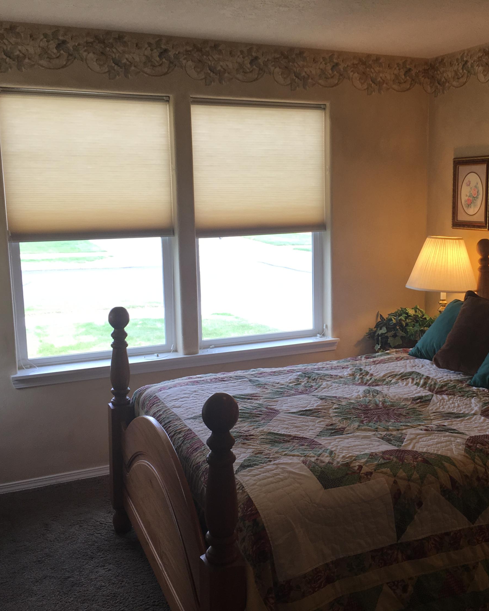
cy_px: 306
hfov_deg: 38.8
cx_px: 317
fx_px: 687
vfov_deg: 47.9
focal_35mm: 38
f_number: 2.2
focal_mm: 4.15
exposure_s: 1/60
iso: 25
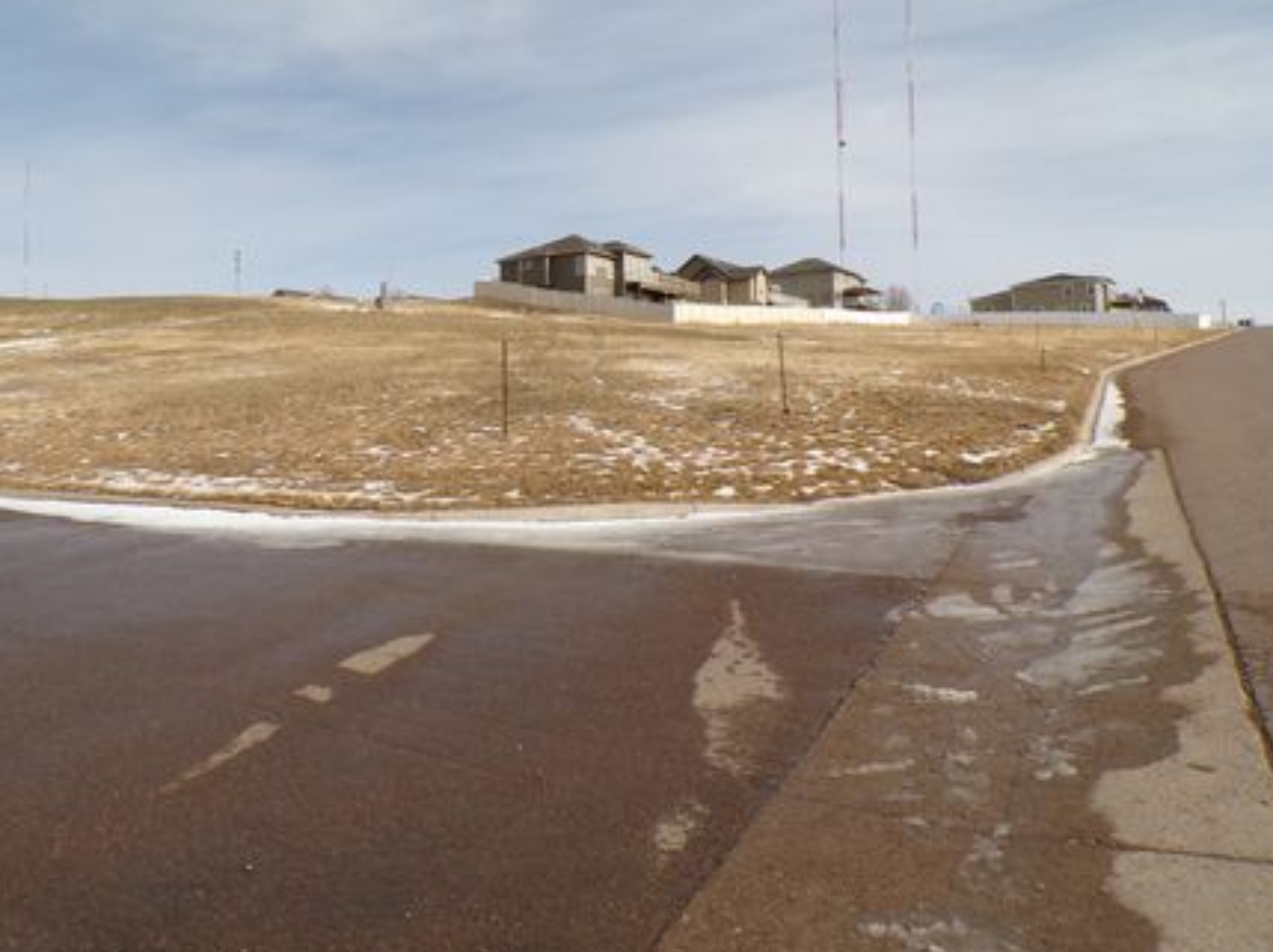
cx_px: 599
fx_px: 1029
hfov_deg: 63.4
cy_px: 411
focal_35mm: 28
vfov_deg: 49.5
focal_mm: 4.3
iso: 100
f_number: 5.8
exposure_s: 1/550
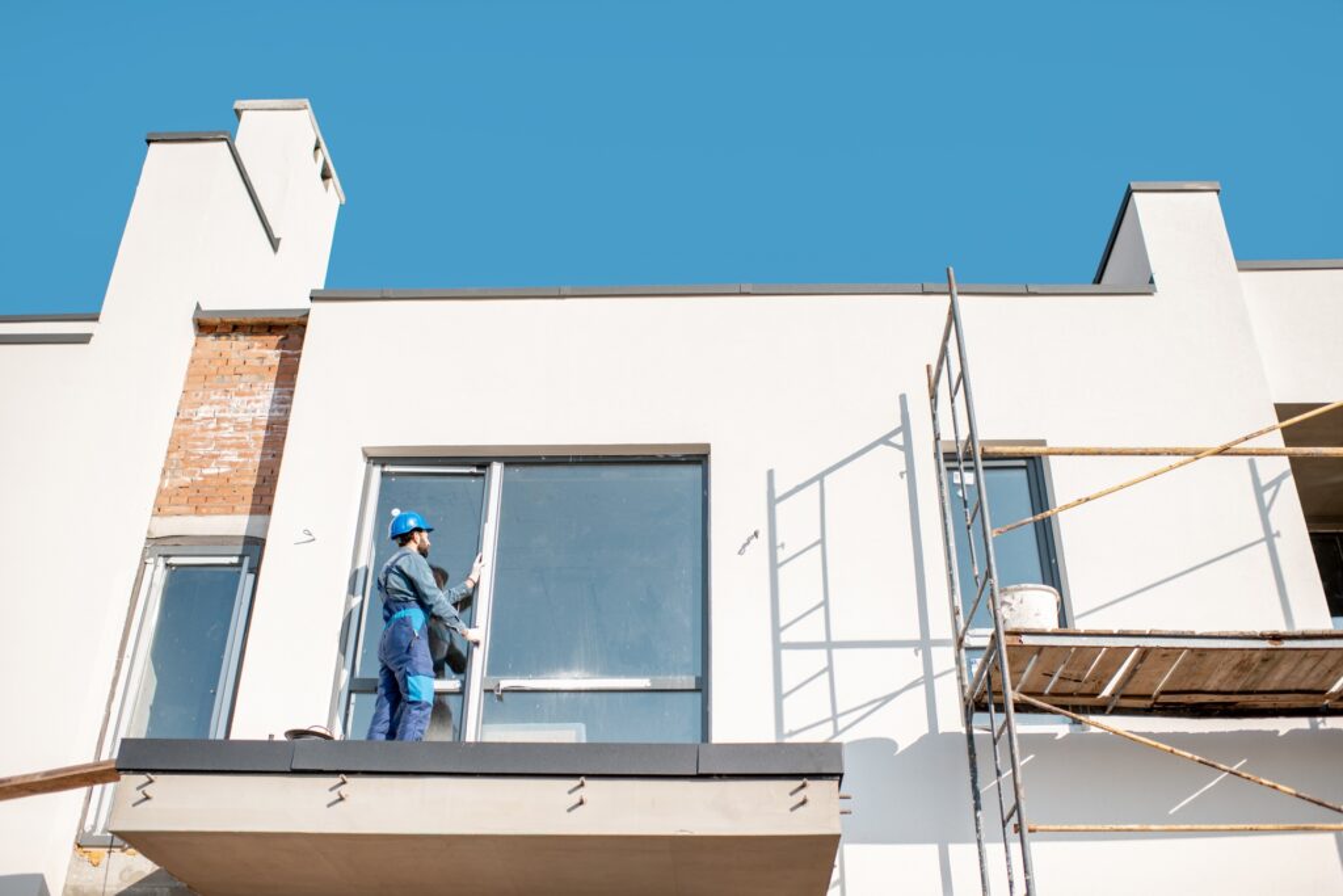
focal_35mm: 35
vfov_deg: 37.9
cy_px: 448
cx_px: 672
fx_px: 1306
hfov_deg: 54.4
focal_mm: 35
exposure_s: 1/8000
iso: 100
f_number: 2.2
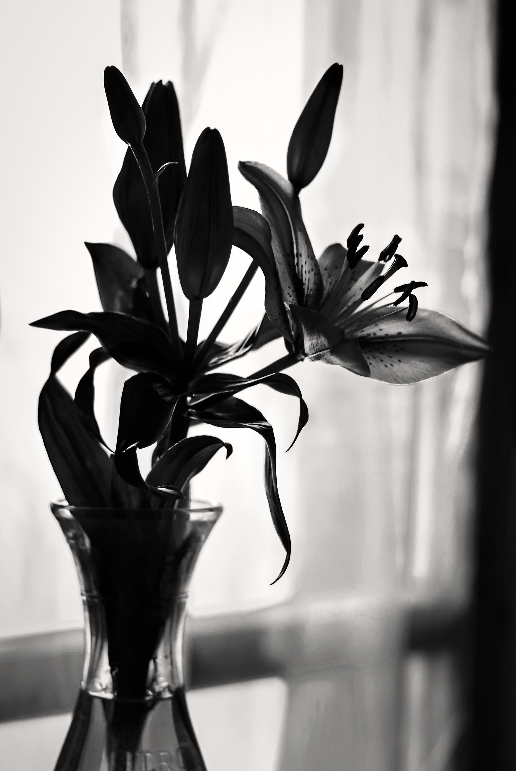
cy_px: 386
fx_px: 1608
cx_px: 258
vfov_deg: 27.0
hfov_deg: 18.2
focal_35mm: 75
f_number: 2.5
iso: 200
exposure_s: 1/15
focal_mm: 50
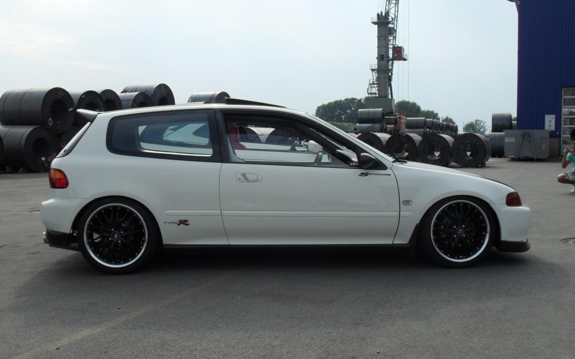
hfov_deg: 51.5
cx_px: 283
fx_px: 595
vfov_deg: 33.6
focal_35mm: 38
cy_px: 191
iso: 100
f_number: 8.4
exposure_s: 1/250
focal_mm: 6.3
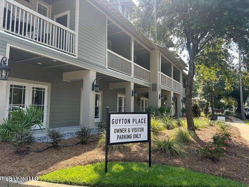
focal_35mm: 24
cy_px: 94
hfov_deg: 71.6
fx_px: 173
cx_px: 124
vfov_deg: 56.8
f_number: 1.78
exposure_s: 1/822
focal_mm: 6.86
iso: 80
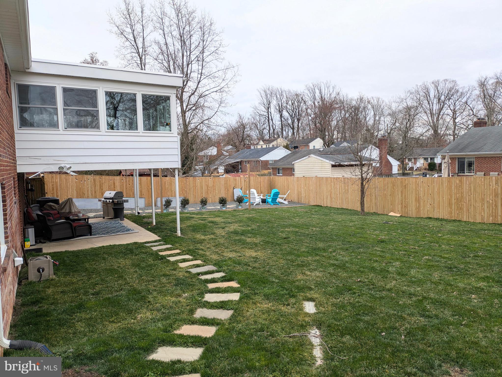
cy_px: 188
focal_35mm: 25
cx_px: 251
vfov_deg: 54.9
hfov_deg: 69.4
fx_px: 363
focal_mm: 5.43
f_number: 1.89
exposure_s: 1/578
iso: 50
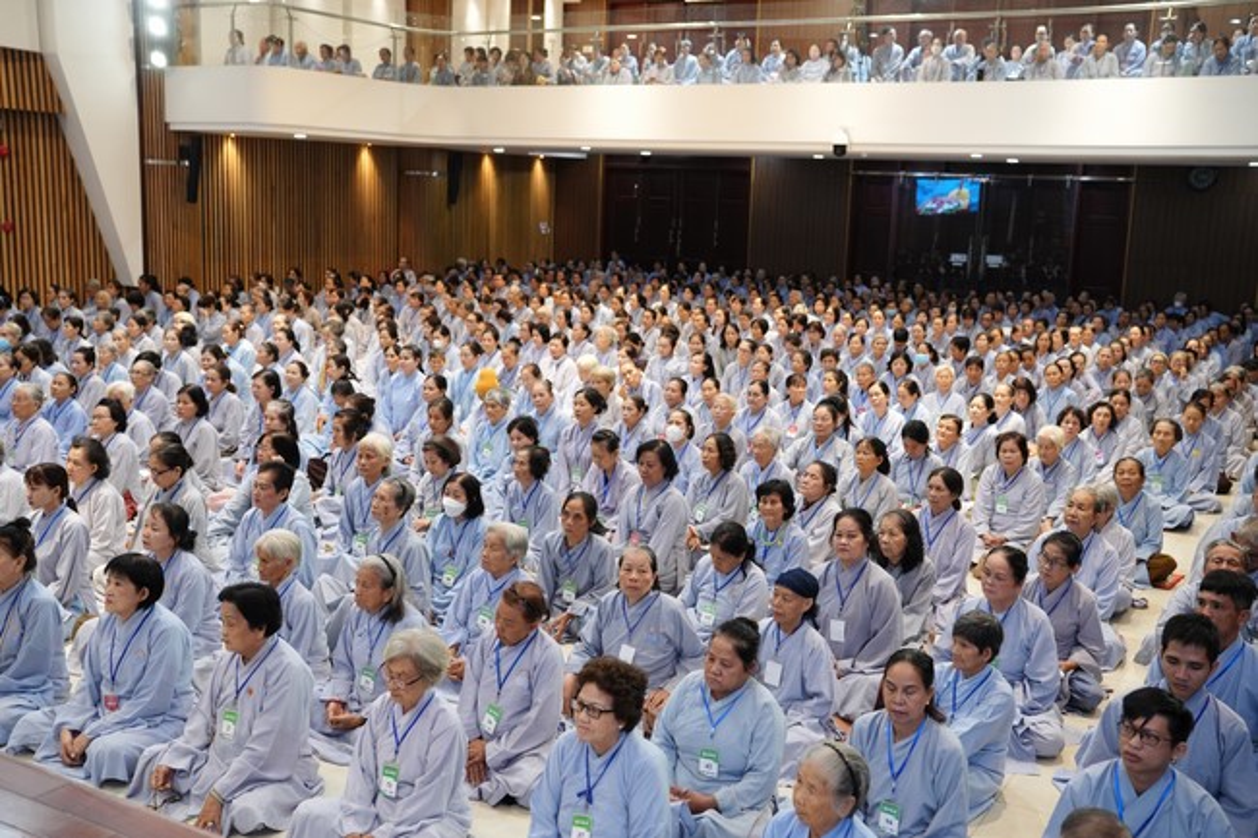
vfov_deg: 35.9
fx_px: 1293
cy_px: 419
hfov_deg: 51.9
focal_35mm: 37
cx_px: 629
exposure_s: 1/125
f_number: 2.8
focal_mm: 37
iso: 2000
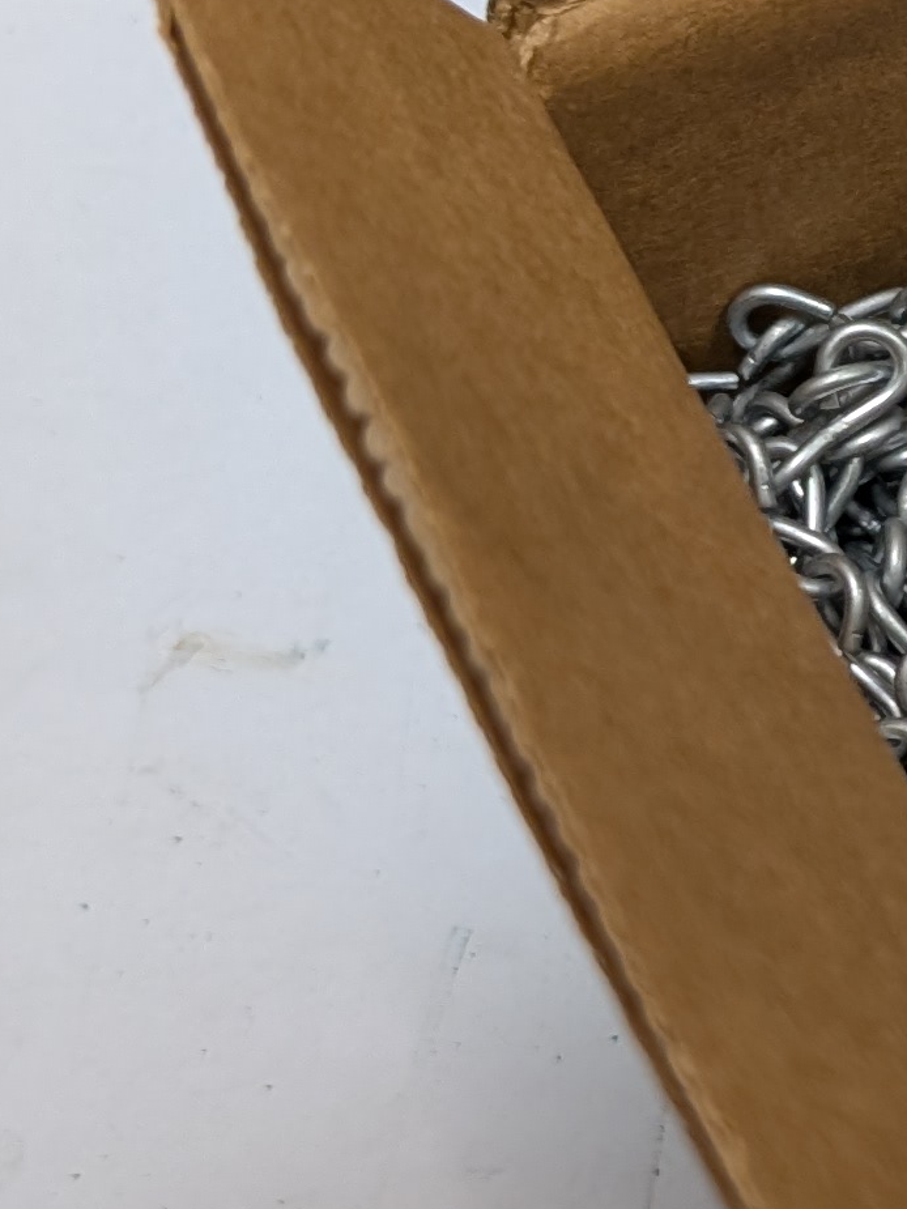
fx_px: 3702
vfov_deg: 18.5
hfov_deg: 12.8
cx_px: 1601
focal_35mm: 106
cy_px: 524
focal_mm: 6.9
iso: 188
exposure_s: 1/40
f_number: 1.68
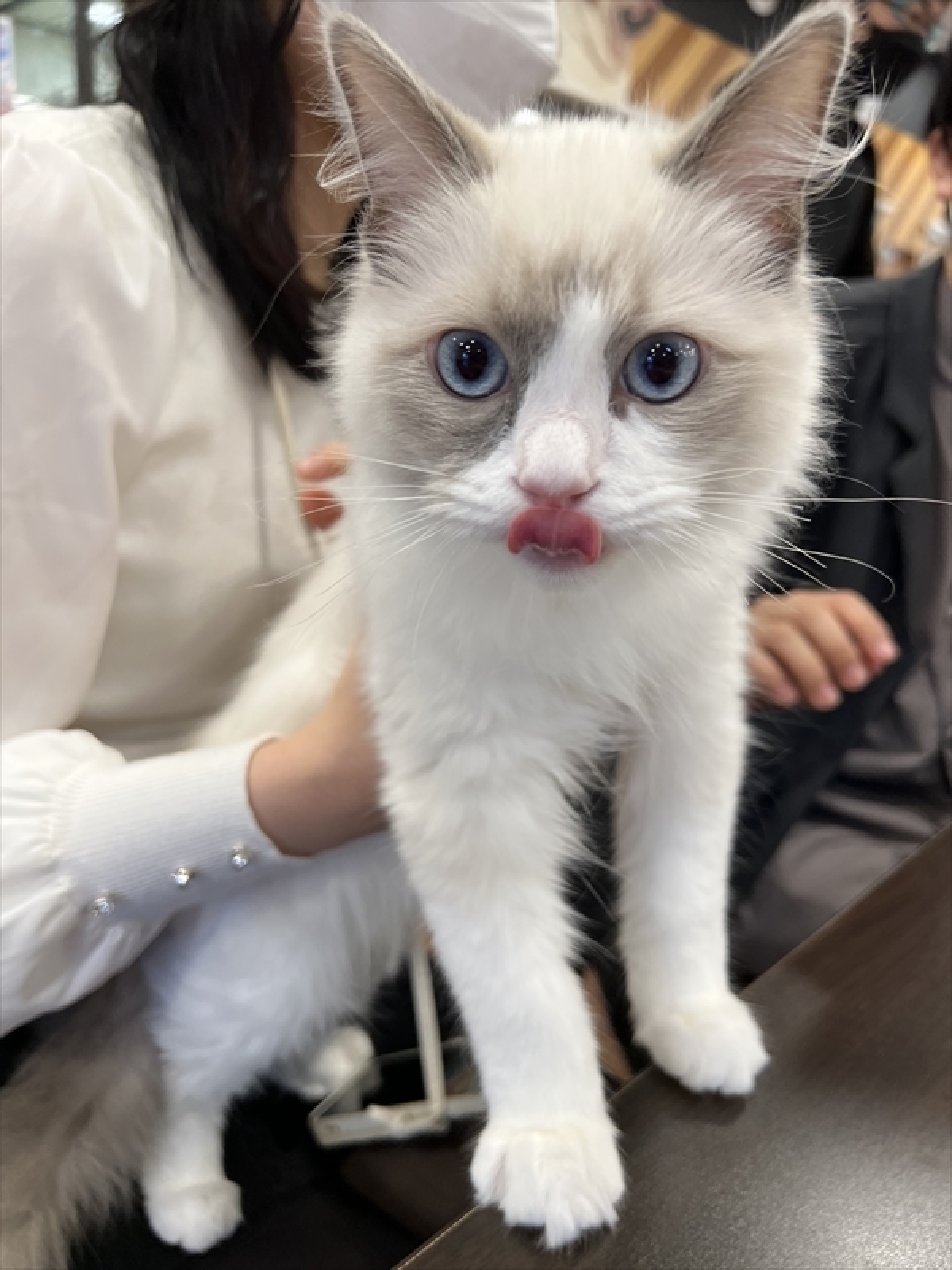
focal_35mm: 26
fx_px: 953
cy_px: 635
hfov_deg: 53.1
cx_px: 476
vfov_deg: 67.3
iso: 80
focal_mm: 5.7
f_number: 1.5
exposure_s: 1/120
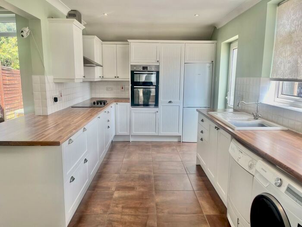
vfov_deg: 53.1
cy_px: 114
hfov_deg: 67.3
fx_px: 227
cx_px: 151
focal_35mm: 26
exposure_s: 1/122
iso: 32
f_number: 1.6
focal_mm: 5.1
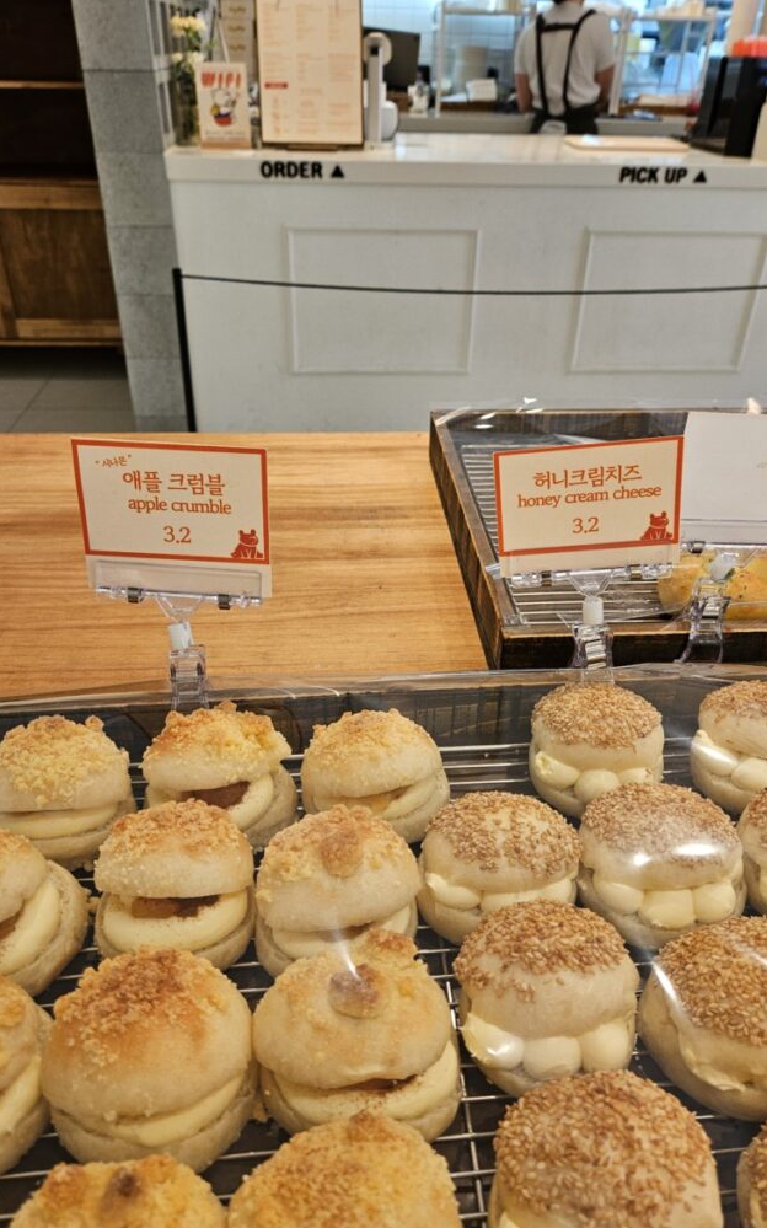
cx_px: 407
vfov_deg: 72.6
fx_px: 836
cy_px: 617
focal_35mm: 25
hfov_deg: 49.2
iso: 125
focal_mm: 5.4
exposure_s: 1/120
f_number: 1.8
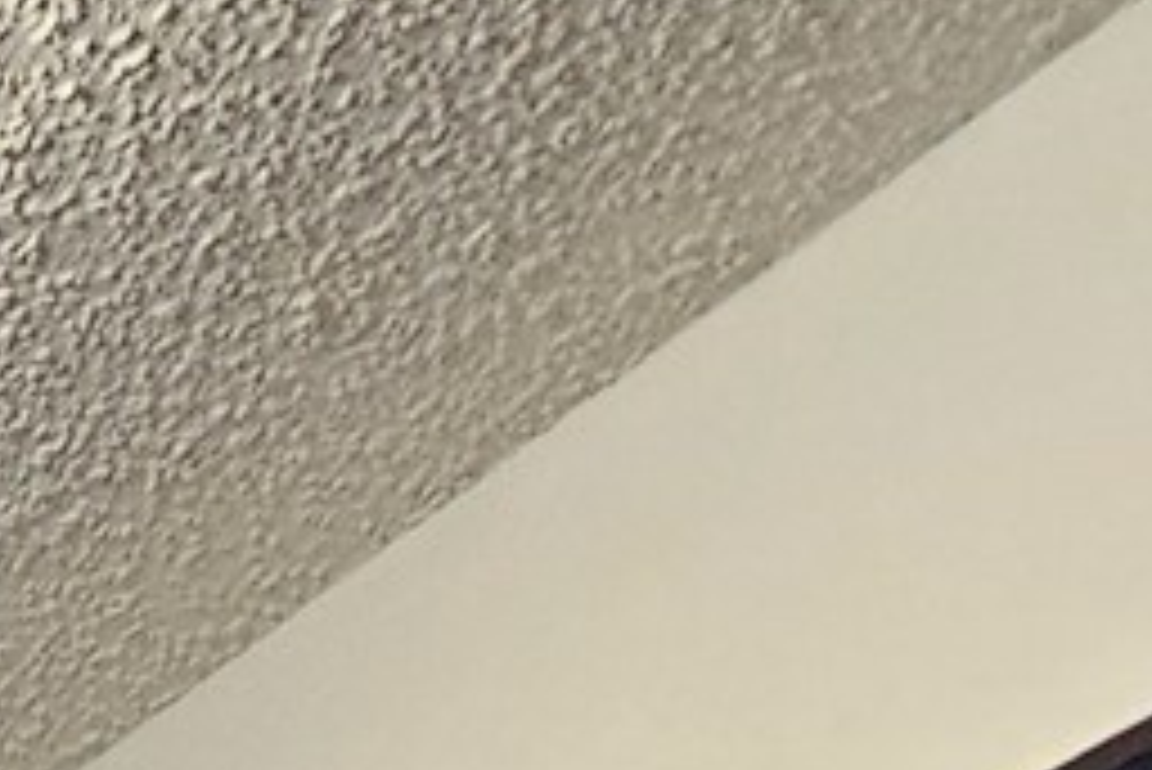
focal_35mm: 108
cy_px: 3179
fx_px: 3458
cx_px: -1647
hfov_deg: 13.5
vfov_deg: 7.7
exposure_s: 1/60
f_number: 2.2
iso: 320
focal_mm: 2.2
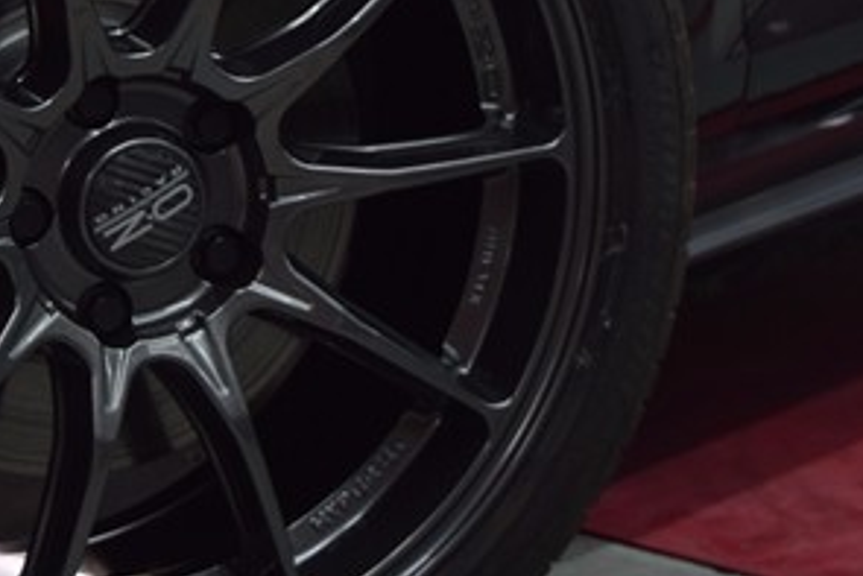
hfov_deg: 14.1
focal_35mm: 142
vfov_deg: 9.6
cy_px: 95
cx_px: -102
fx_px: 3414
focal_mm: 35
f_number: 4.5
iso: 400
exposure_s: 1/40
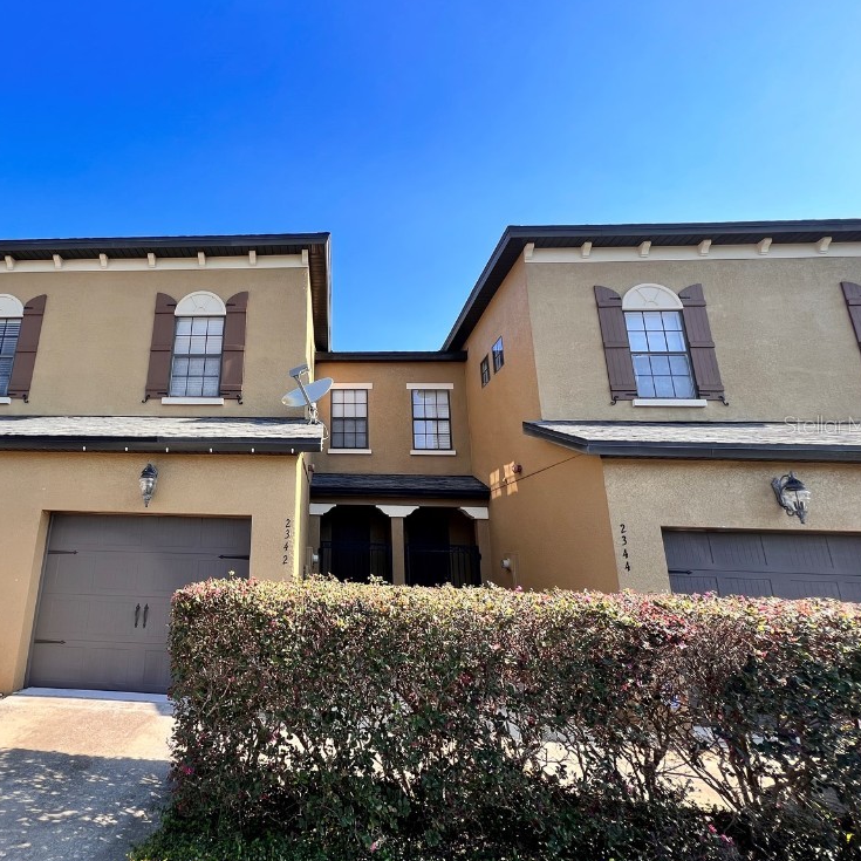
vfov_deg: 87.4
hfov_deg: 84.7
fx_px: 450
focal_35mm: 16
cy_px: 424
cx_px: 294
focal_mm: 1.57
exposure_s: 1/453
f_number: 1.8
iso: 32
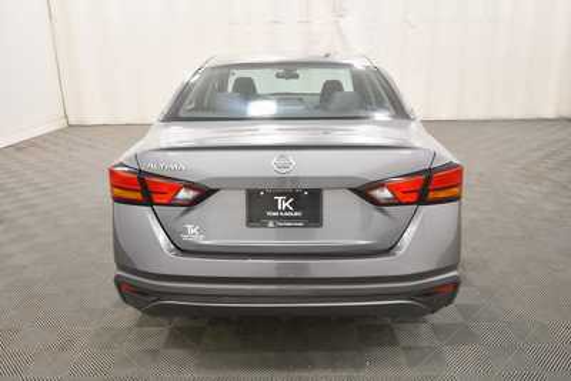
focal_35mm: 30
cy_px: 190
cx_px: 286
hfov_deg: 61.9
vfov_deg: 43.6
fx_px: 476
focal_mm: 20
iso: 1100
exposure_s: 1/125
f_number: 5.6
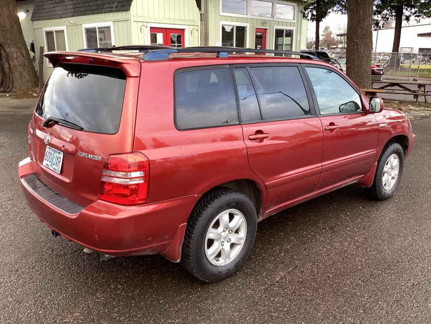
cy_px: 162
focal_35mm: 31
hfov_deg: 58.4
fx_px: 386
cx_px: 216
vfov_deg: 45.4
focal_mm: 3.3
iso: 80
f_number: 2.4
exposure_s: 1/60
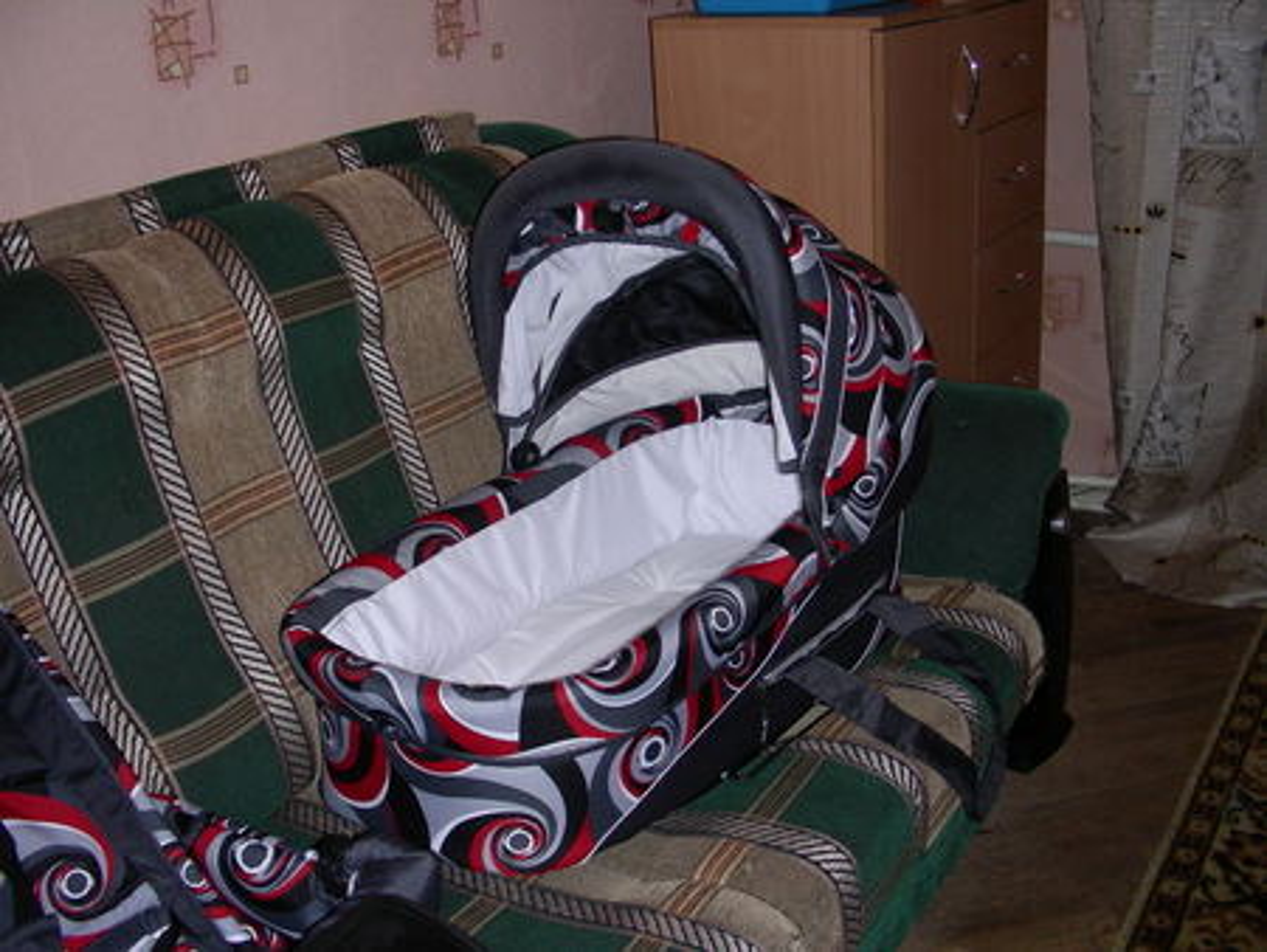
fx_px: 1392
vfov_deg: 37.8
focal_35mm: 38
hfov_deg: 49.0
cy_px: 476
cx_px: 634
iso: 50
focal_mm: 6.3
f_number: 3.5
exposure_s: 1/60.1
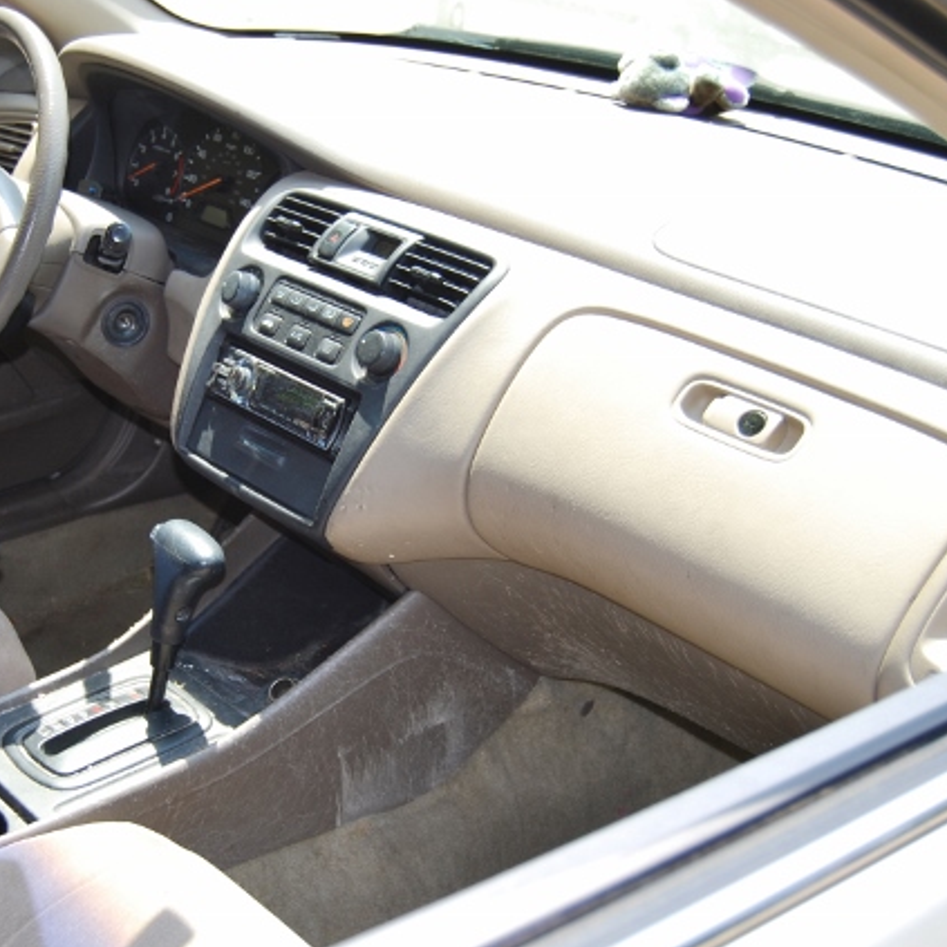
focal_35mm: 54
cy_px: 475
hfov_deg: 31.3
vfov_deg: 31.6
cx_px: 278
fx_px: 1671
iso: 125
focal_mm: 28
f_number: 4.2
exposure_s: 1/125
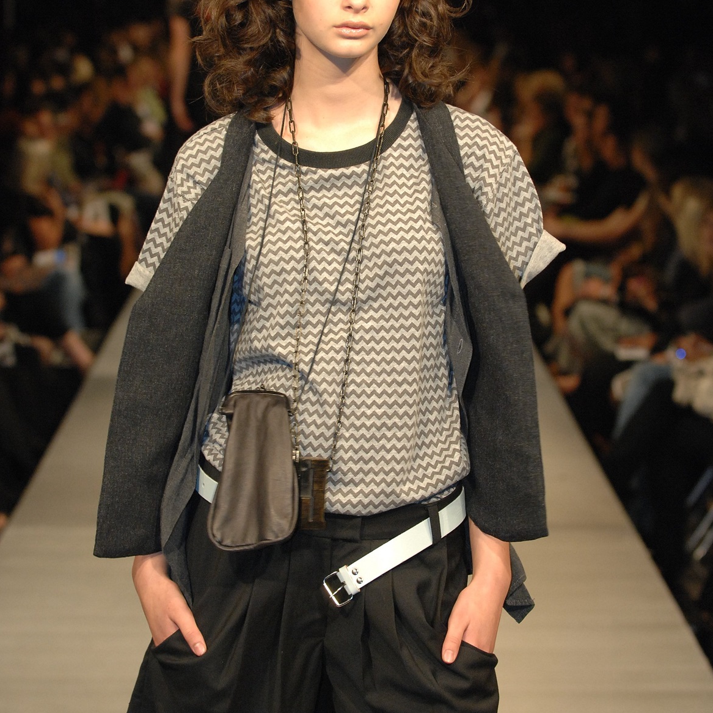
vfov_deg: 12.9
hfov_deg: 12.9
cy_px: 296
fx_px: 3146
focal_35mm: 135
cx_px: 358
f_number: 4.2
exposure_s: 1/125
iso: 640
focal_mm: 70
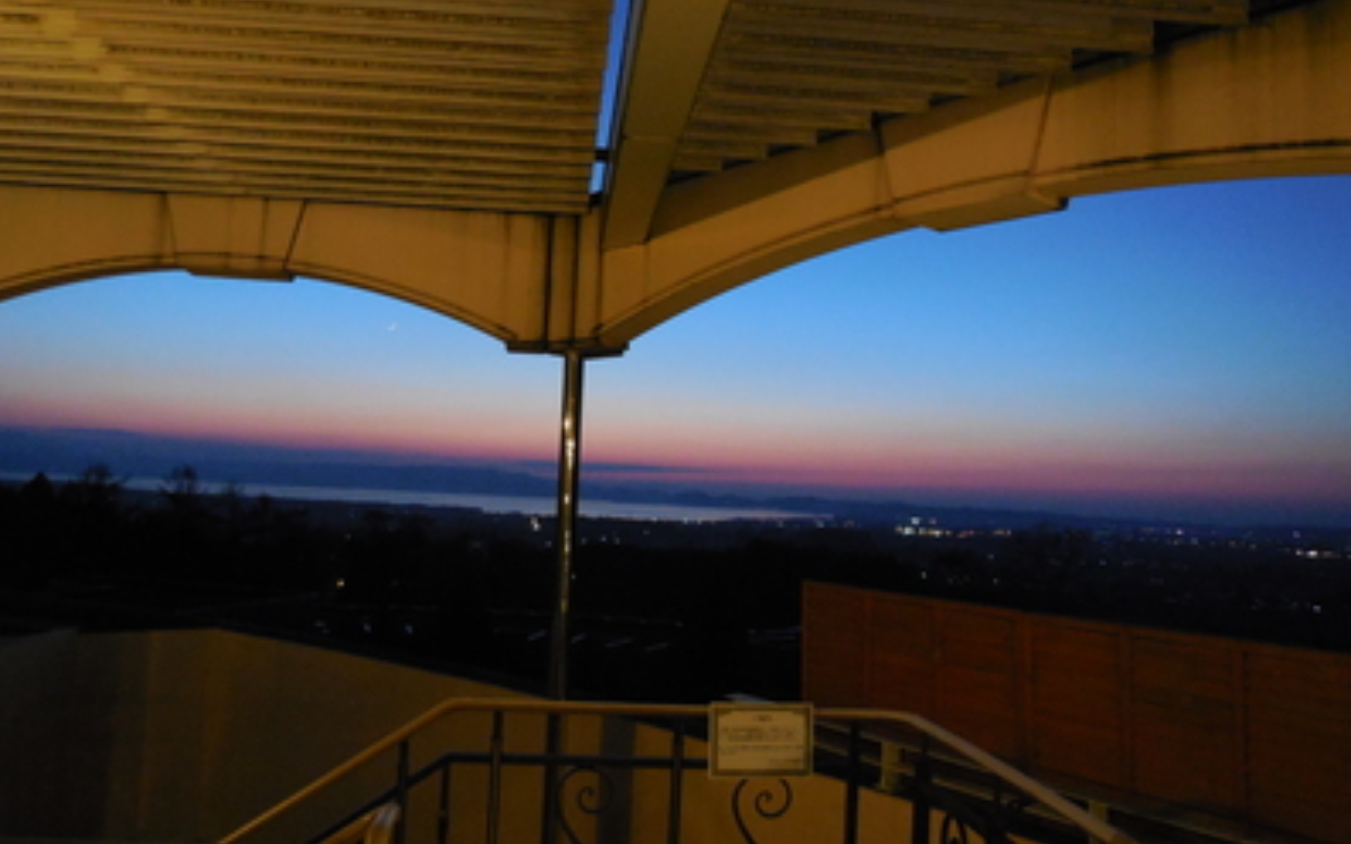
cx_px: 633
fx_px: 1104
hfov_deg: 62.8
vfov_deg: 41.8
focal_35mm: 30
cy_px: 437
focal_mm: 4.5
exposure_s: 1/10
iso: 800
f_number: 3.1
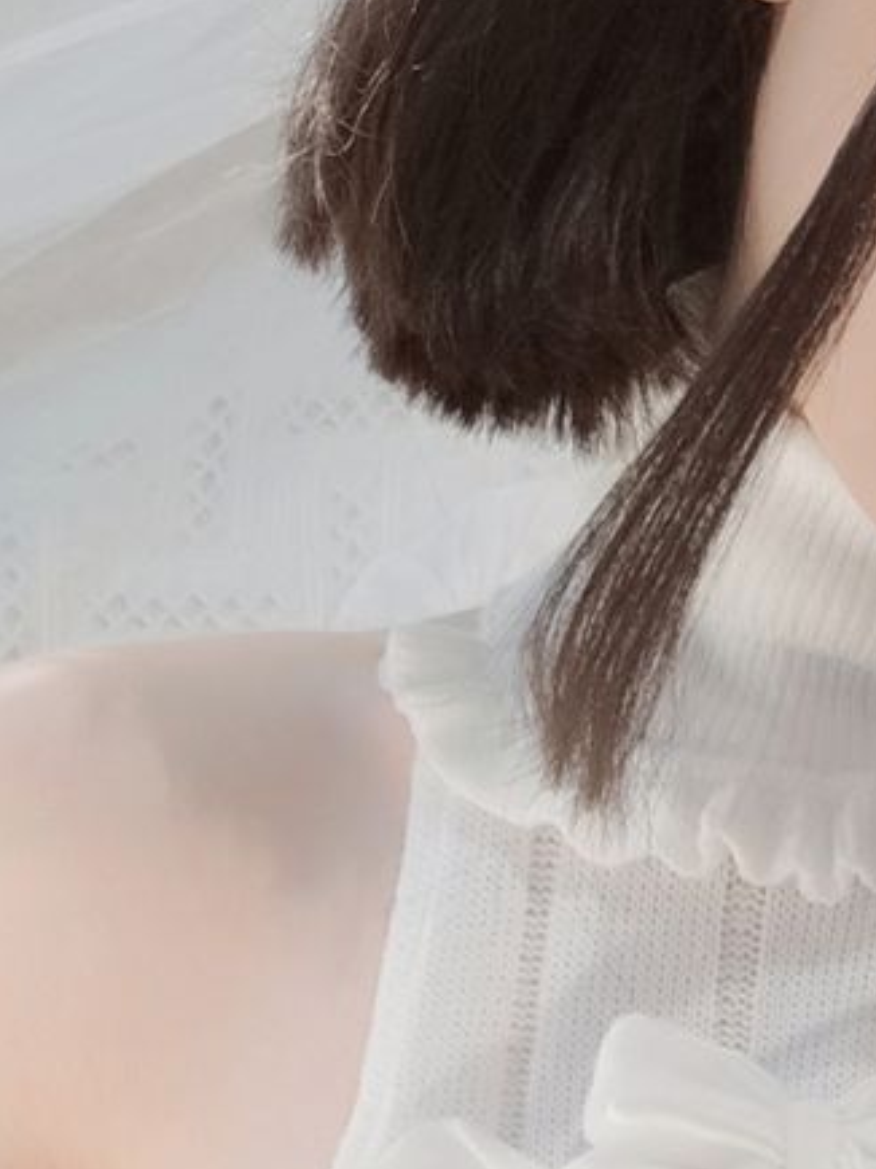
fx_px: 3106
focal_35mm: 92
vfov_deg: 20.2
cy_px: 1319
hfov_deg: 15.3
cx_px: 1131
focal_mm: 4.36
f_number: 1.8
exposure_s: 1/25
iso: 100
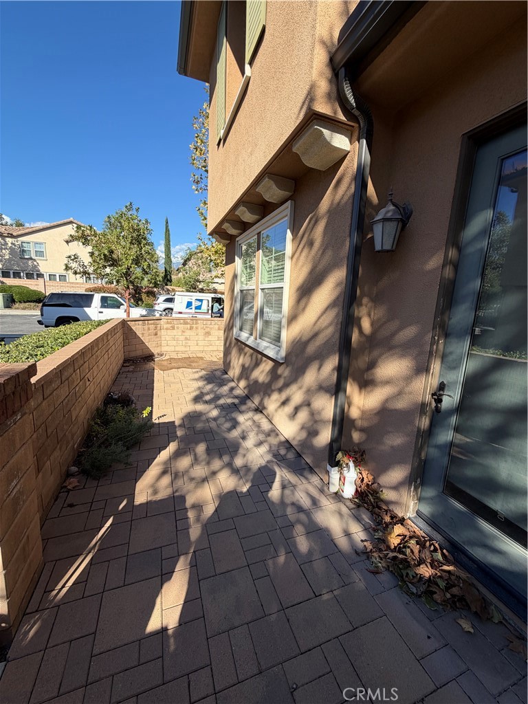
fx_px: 285
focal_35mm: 14
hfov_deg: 85.7
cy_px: 352
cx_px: 264
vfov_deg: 102.1
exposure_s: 1/742
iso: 40
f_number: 2.2
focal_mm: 2.22
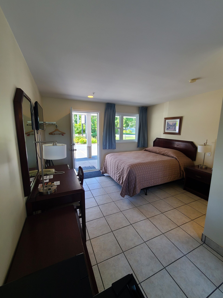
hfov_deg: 89.9
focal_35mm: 13
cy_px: 149
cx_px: 112
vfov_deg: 106.2
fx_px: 112
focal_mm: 2.2
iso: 64
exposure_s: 1/60
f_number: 2.2
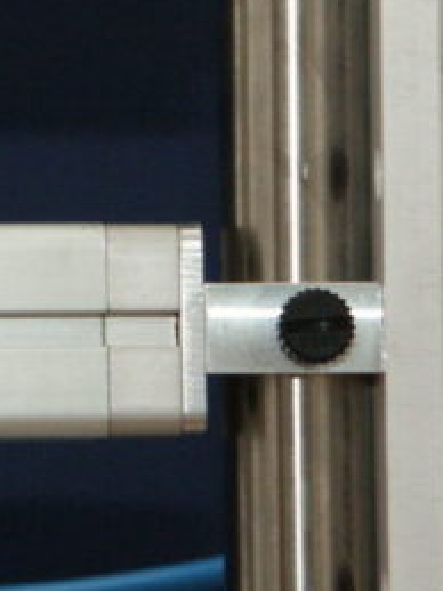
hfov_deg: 3.1
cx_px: -338
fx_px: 8265
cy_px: 39
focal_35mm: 484
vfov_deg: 4.1
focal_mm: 41.31
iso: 200
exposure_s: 1/125
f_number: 3.5
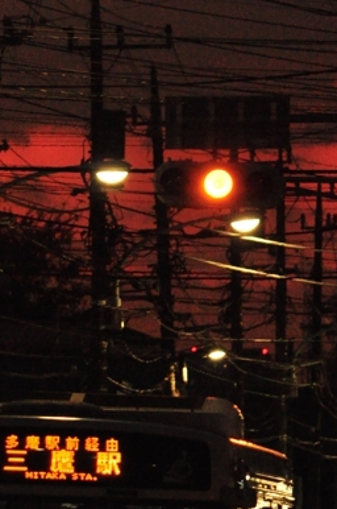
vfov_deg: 2.6
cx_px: 384
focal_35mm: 796
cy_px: 260
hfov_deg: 1.7
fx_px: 11217
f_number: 8
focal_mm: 200
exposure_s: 1/60
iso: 1800
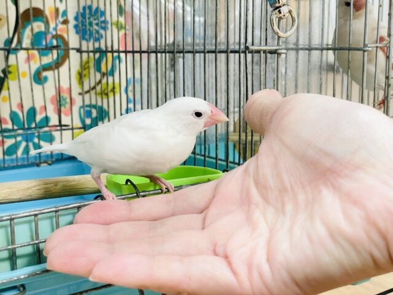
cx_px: 196
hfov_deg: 36.8
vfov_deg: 28.0
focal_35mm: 52
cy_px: 148
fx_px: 590
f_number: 2
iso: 200
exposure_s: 1/92
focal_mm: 6
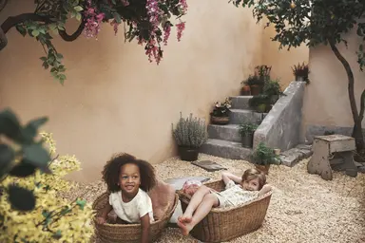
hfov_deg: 61.9
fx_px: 304
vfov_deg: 43.6
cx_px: 182
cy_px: 122
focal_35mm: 30
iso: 320
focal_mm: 30
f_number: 5
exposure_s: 1/200
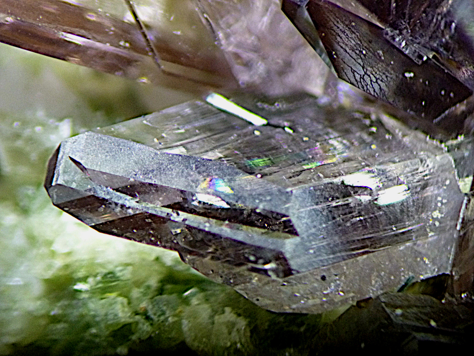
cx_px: 237
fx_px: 1369
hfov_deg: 19.6
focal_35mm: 100
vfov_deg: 14.8
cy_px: 178
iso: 400
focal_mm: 18
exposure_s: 1/20
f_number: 5.7
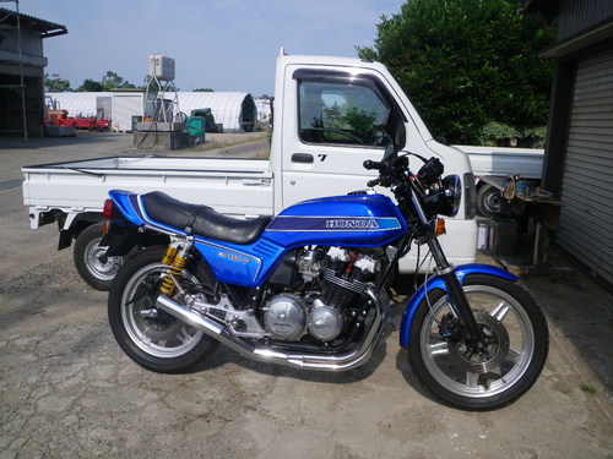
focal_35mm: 28
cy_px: 230
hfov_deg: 63.4
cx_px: 306
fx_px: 496
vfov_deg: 49.7
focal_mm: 5
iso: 64
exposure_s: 1/500
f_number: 4.2
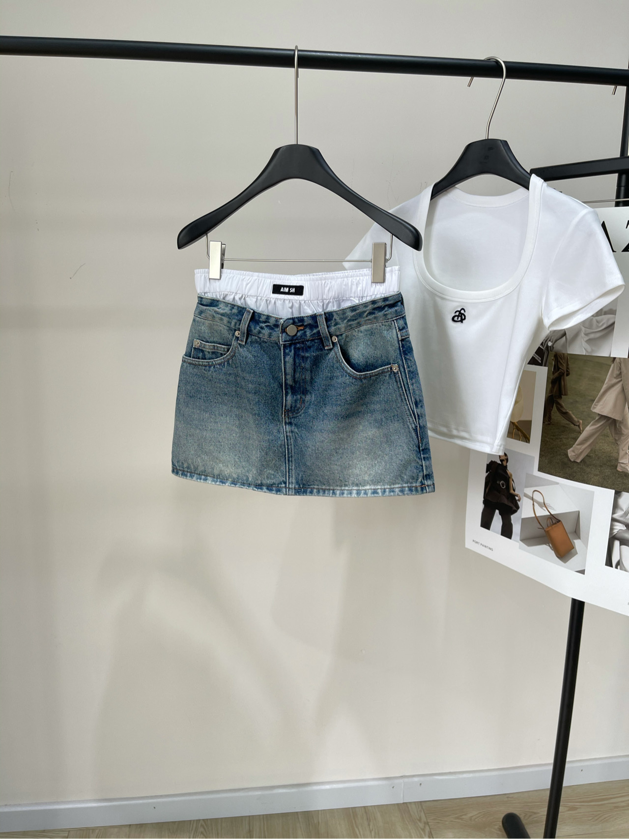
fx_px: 630
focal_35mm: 26
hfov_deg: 53.1
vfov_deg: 67.3
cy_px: 420
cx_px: 314
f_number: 1.6
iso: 32
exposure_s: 1/191
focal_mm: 5.1
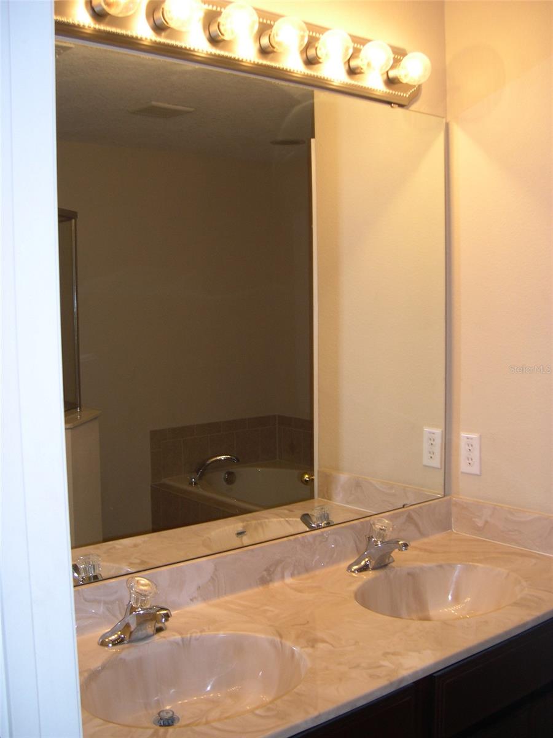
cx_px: 276
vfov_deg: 49.0
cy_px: 369
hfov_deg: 37.7
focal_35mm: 38
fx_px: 809
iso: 100
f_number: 2.8
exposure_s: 1/30
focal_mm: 8
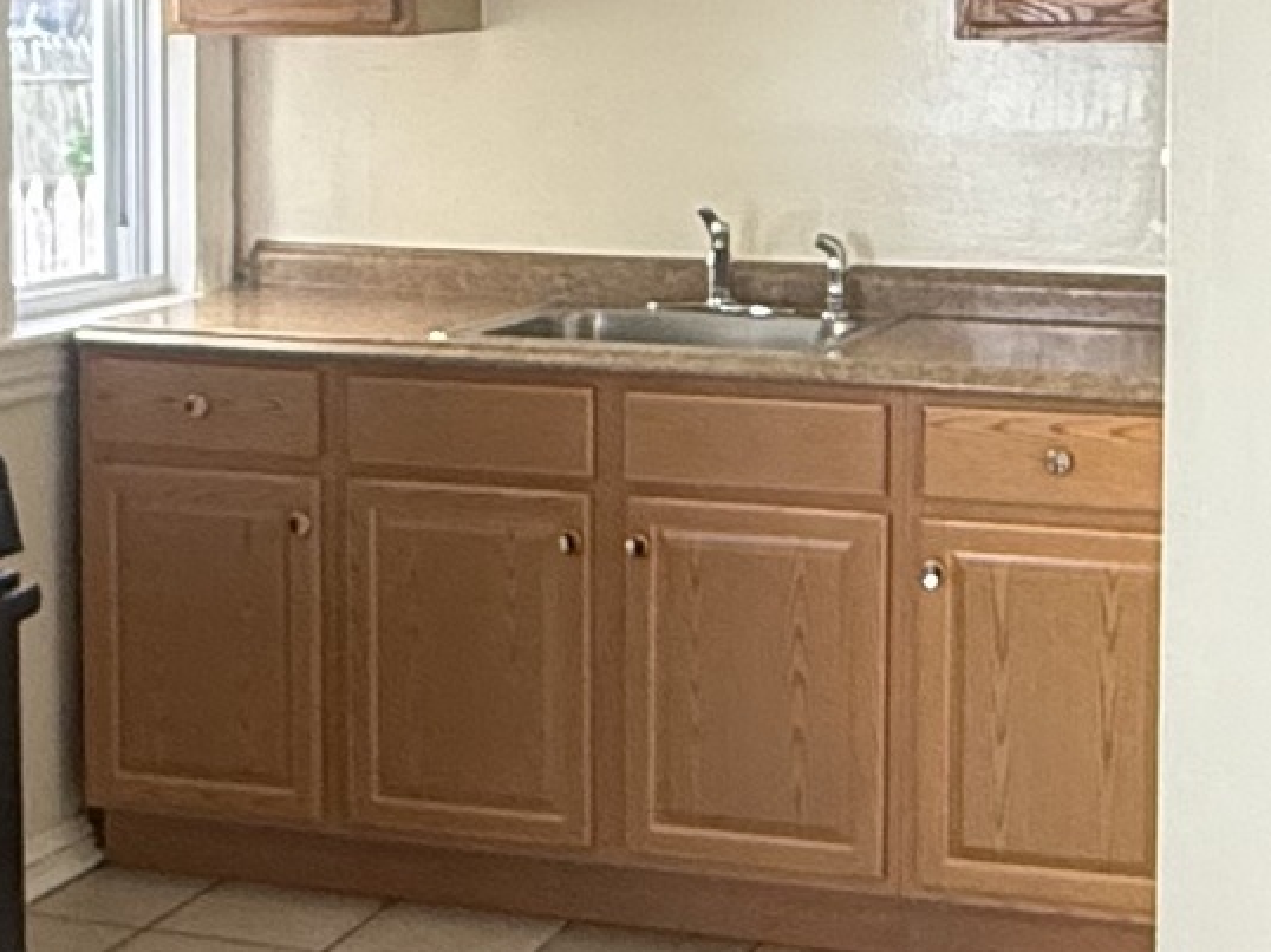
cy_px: 227
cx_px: 702
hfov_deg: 24.4
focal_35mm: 80
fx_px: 2936
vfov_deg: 18.3
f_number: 2.2
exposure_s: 1/99
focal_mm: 2.22
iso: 320
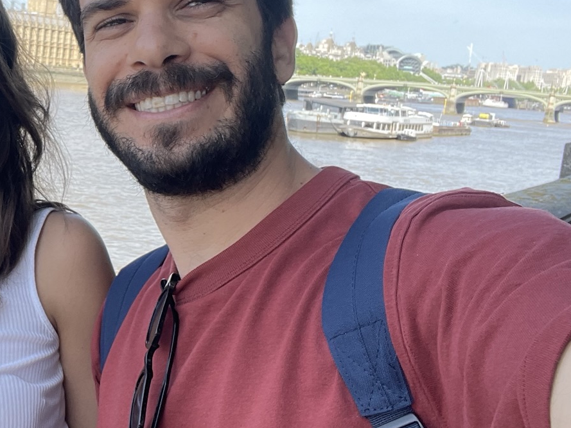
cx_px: -22
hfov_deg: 32.7
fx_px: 874
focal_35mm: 53
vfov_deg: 27.5
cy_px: 168
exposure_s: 1/336
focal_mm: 2.71
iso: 25
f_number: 2.2
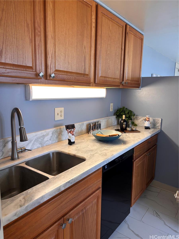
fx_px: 179
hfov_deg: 53.1
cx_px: 90
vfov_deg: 67.3
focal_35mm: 26
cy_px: 120
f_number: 1.6
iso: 100
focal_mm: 5.96
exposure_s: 1/120
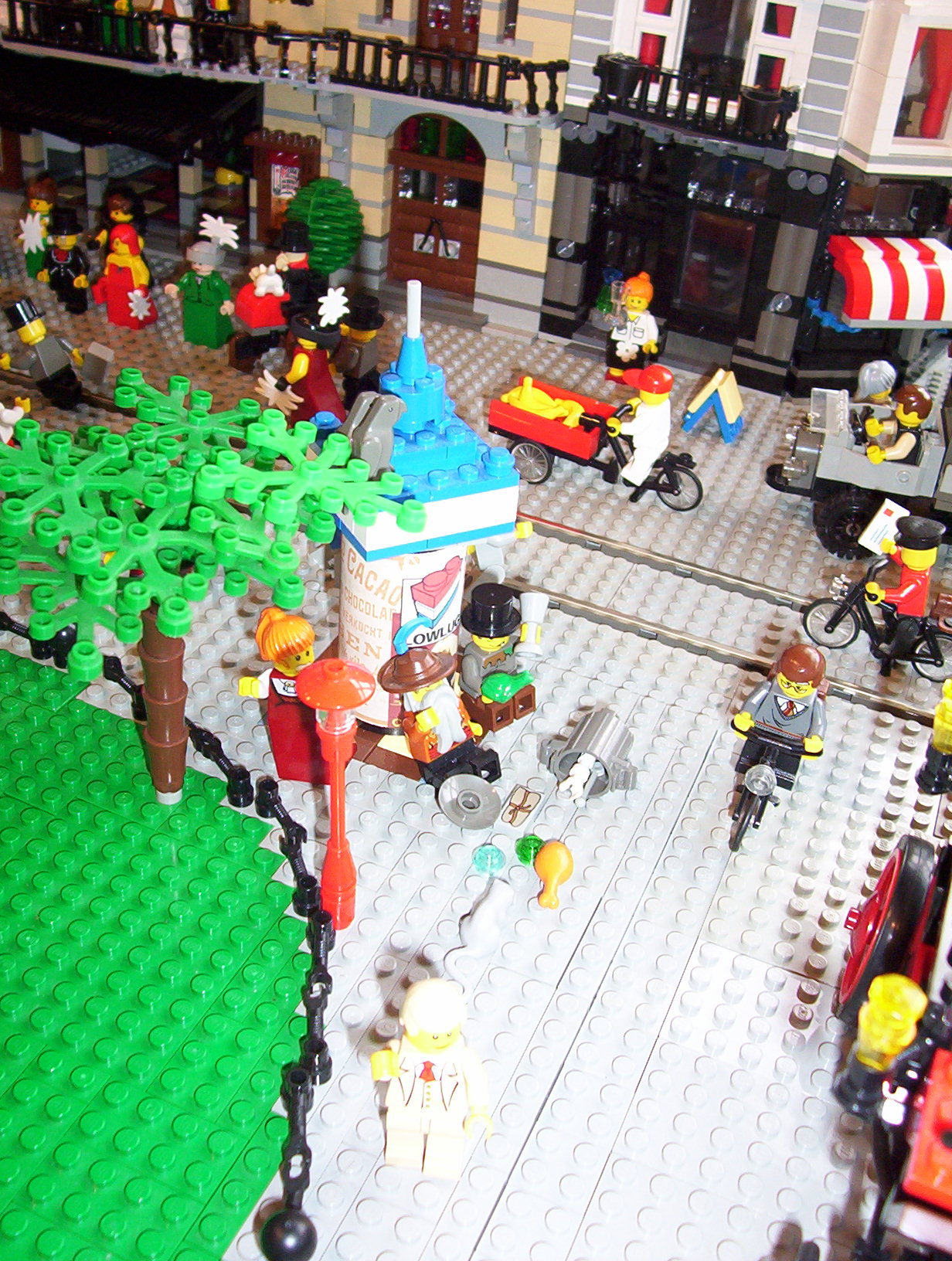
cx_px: 476
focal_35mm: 43
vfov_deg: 43.8
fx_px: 1570
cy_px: 630
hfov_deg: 33.7
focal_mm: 5.77
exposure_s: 1/60
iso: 140
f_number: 2.73
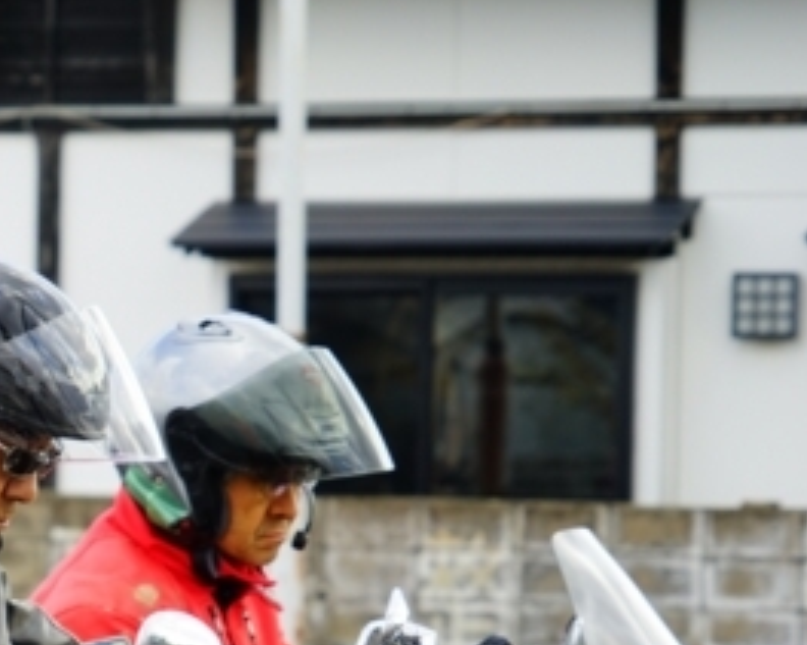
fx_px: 6255
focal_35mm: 262
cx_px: -400
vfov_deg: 5.9
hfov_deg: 7.3
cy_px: 767
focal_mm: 92
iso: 125
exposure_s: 1/90
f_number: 5.6
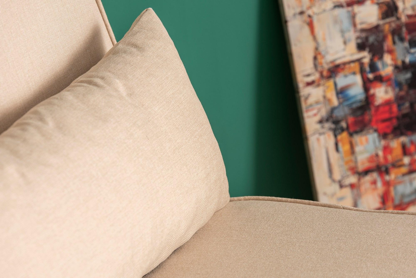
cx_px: 208
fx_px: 2023
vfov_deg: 7.9
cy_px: 139
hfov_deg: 11.7
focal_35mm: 175
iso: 160
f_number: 7.1
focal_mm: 175
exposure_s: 1/160
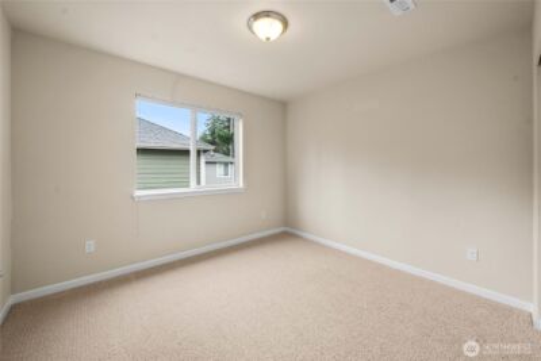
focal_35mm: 13
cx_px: 270
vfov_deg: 85.5
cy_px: 180
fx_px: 195
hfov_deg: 108.3
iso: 80
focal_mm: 13
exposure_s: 1/60
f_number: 7.1
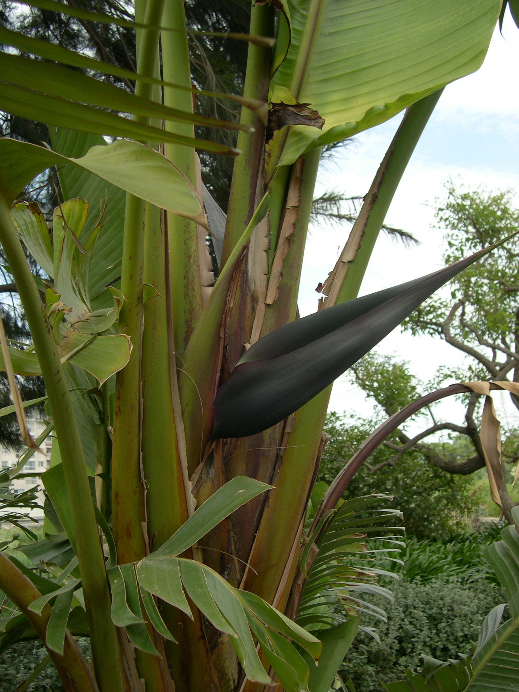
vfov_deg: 49.0
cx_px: 260
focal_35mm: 38
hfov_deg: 37.7
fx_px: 760
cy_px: 346
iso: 100
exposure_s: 1/611
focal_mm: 8
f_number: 2.8
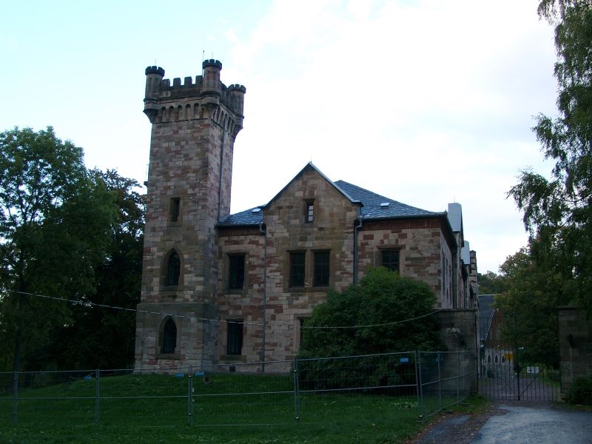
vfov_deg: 36.0
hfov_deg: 46.8
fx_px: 684
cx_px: 296
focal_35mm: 40
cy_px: 222
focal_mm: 8.4
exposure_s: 1/74.1
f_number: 4
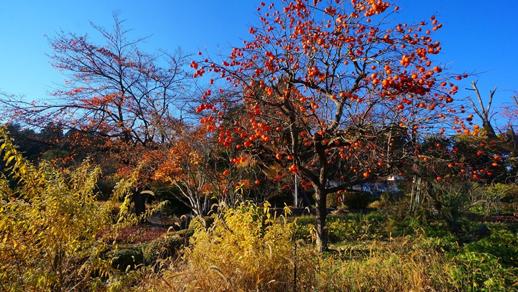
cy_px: 157
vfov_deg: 67.0
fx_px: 220
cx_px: 260
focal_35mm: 16
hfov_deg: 99.4
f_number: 11
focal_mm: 10
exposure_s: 1/320
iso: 400
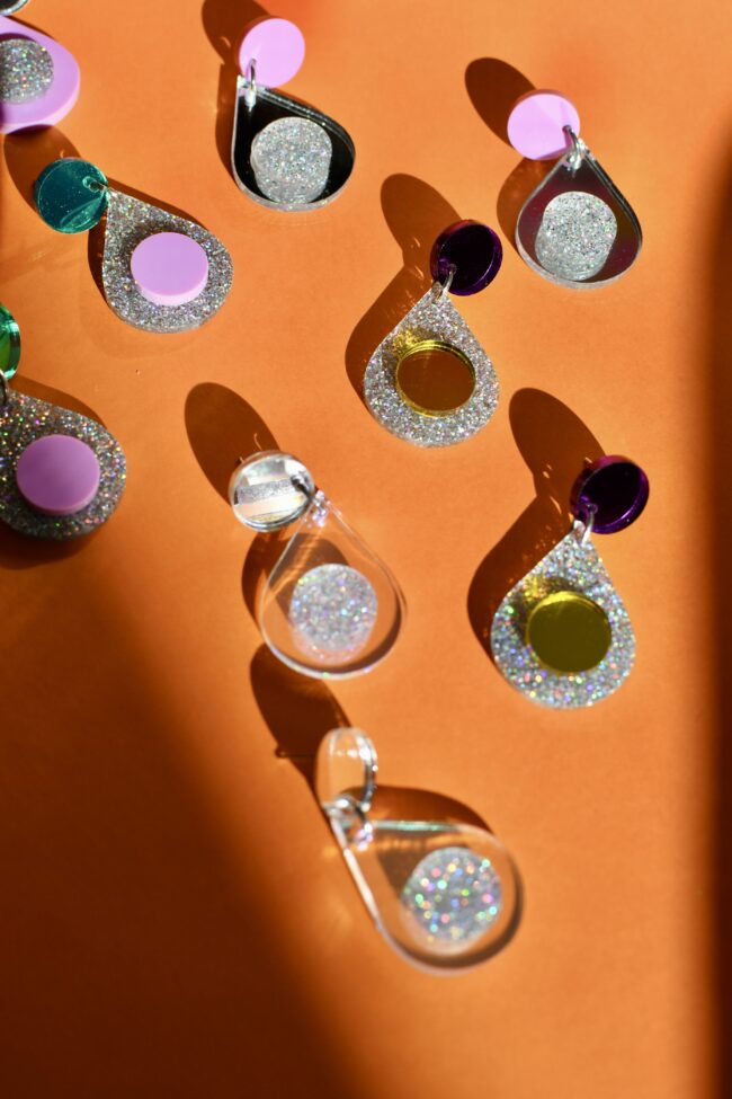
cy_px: 550
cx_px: 366
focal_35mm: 52
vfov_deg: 38.2
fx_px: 1586
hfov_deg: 26.0
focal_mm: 35
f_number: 5.6
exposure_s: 1/1250
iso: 320
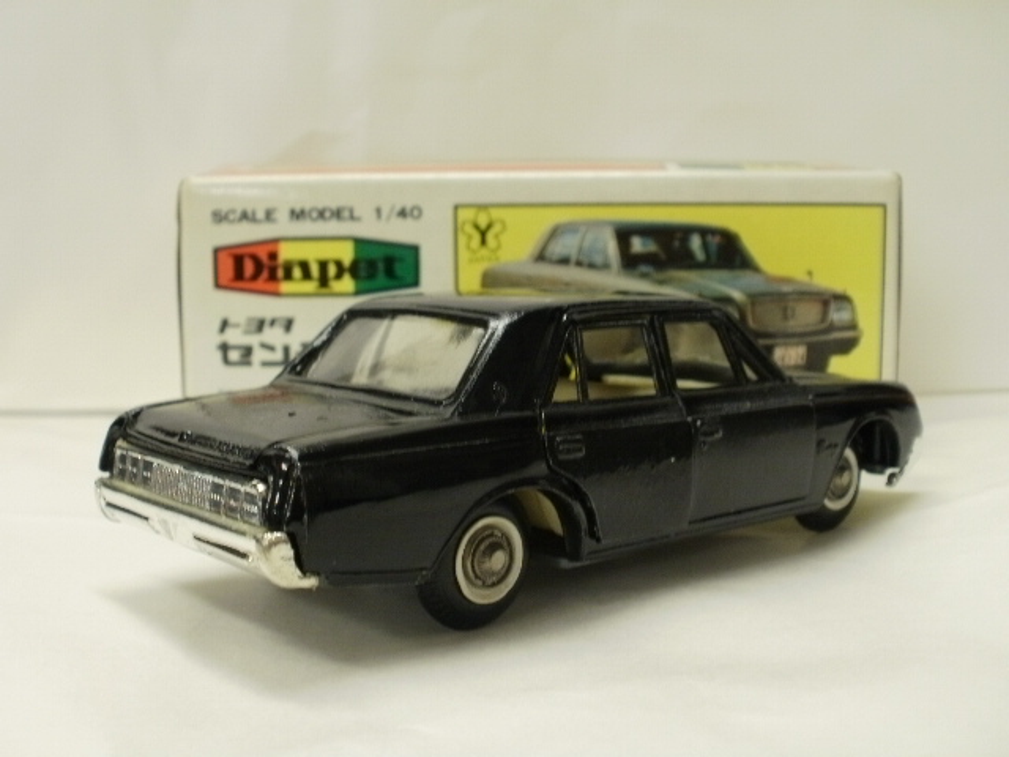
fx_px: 1283
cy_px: 378
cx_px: 504
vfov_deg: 32.9
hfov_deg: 42.9
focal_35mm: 44
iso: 125
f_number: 4
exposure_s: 1/15
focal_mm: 7.7
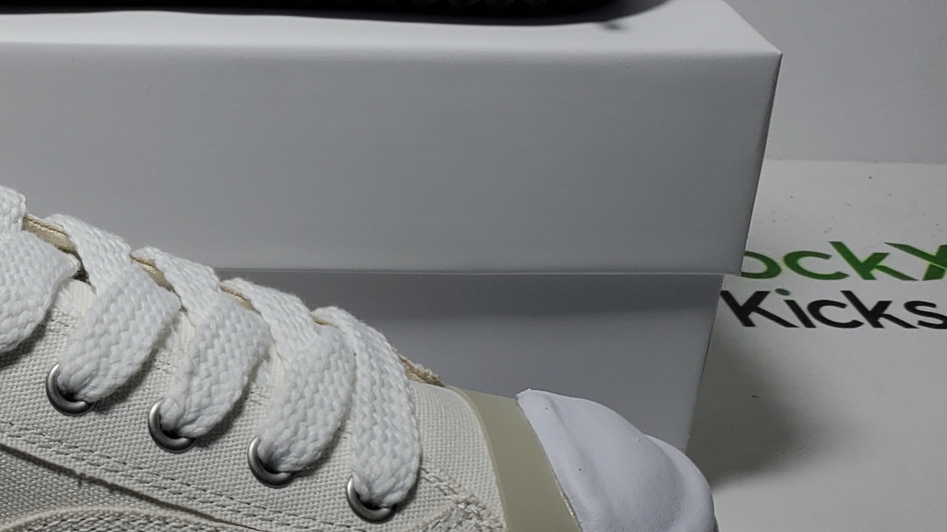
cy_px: 168
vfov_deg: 16.7
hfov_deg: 28.2
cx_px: 93
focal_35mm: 72
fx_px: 1808
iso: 50
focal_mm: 4.3
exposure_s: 1/845
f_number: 1.5
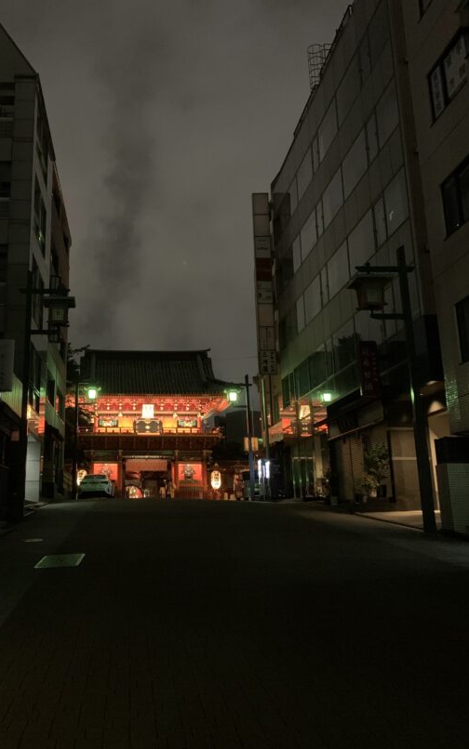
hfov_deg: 35.7
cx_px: 130
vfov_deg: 55.1
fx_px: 716
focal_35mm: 35
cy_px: 323
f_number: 1.8
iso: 1000
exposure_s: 1/17
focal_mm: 4.25
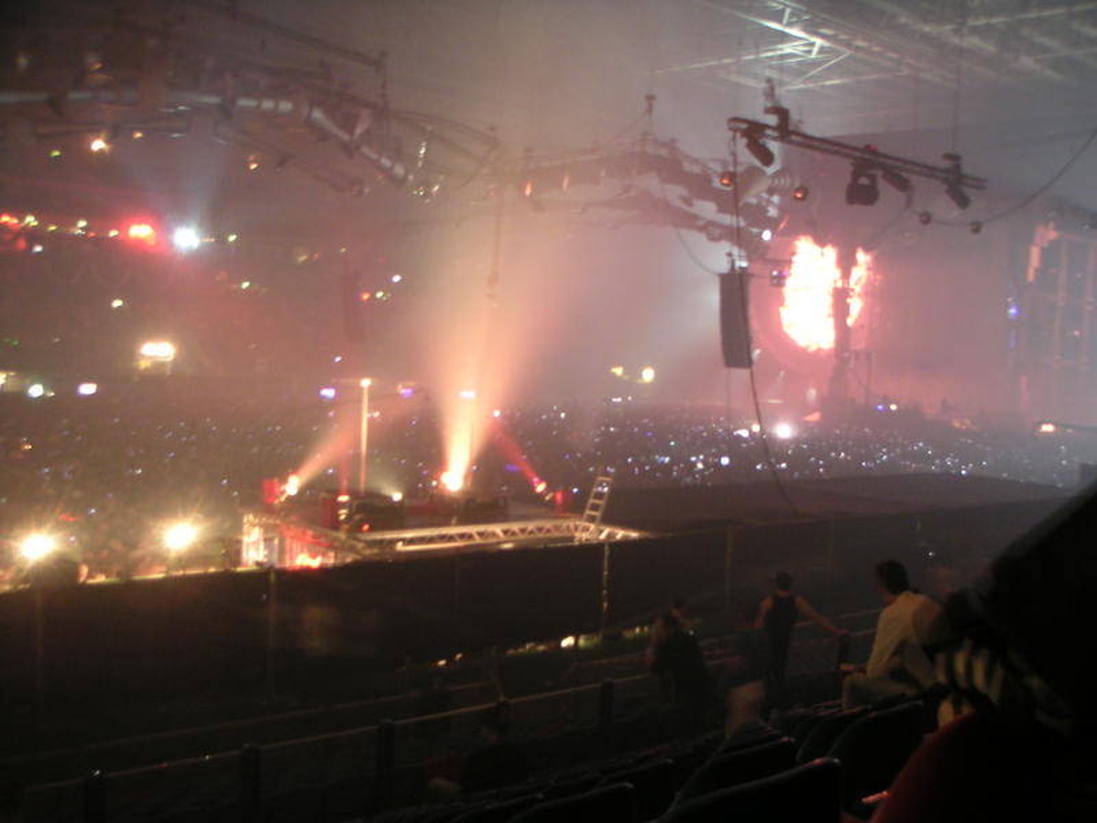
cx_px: 548
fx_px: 1204
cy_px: 412
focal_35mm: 38
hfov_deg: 49.0
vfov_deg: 37.7
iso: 100
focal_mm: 6
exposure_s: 3
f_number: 2.8
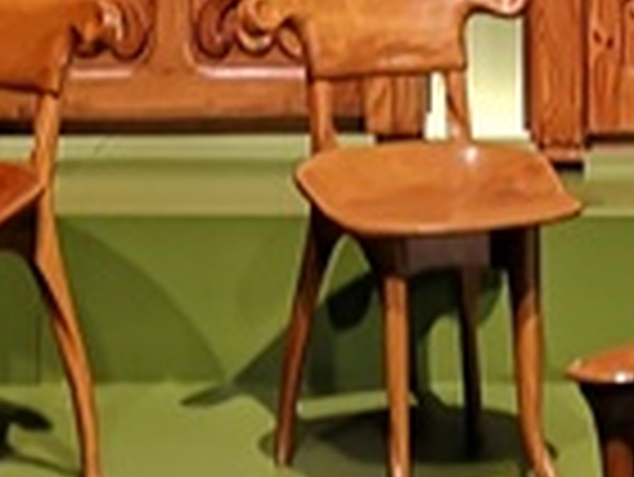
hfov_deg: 12.8
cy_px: -459
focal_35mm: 153
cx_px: 490
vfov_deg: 9.2
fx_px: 2805
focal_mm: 3.95
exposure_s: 1/25
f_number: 1.8
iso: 320
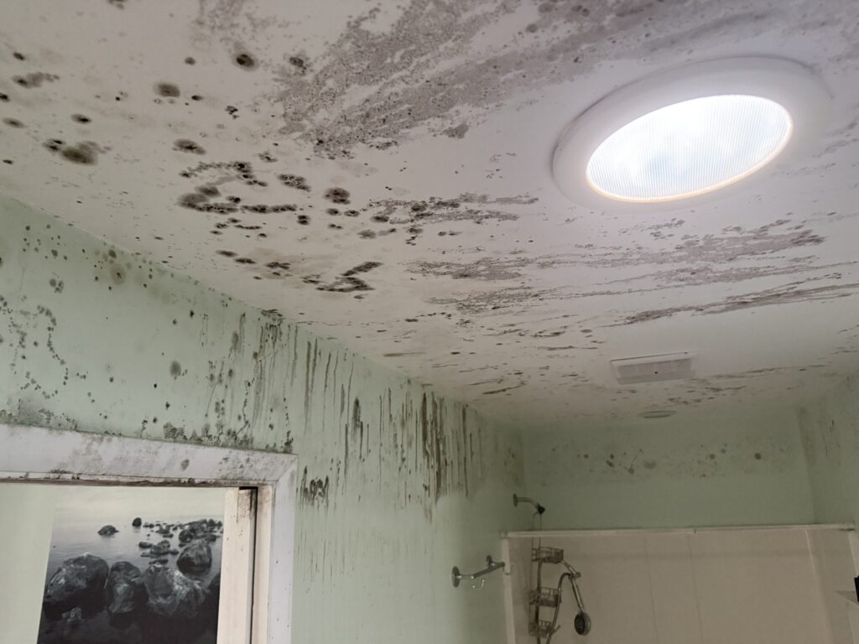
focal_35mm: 24
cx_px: 430
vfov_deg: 56.8
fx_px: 596
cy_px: 322
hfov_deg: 71.6
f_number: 1.78
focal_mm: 6.76
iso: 800
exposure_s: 1/49
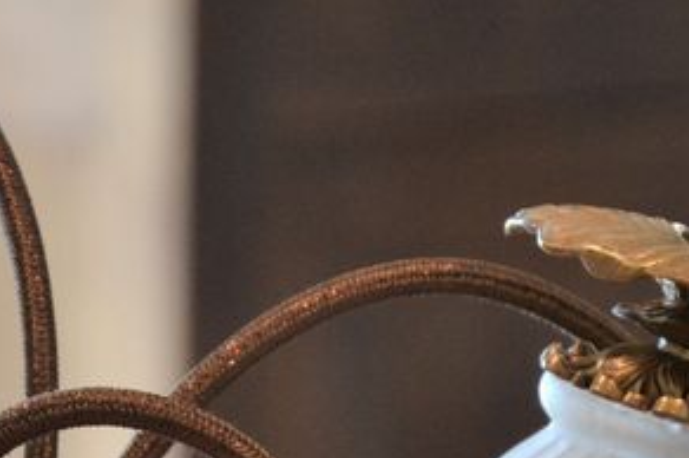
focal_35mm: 458
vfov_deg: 3.0
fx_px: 8764
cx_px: 110
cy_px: 493
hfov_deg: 4.5
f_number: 5.6
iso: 1100
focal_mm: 105
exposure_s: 1/125
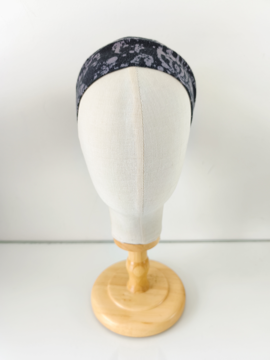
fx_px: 239
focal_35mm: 23
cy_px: 180
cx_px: 135
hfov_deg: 58.9
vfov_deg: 73.9
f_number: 1.65
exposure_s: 1/8
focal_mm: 6.14
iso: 50
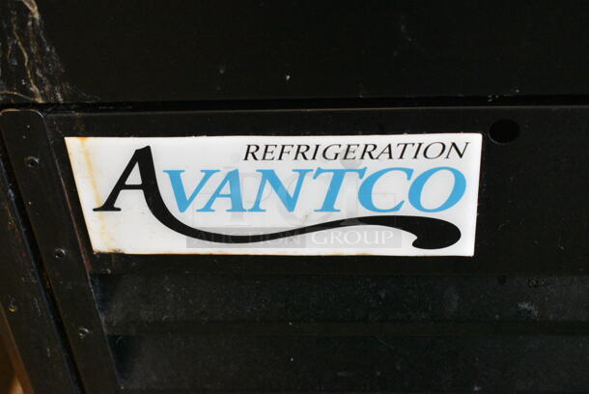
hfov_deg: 33.4
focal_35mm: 60
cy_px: 197
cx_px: 294
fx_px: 983
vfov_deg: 22.7
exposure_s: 1/125
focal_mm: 40
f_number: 7.1
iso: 6400
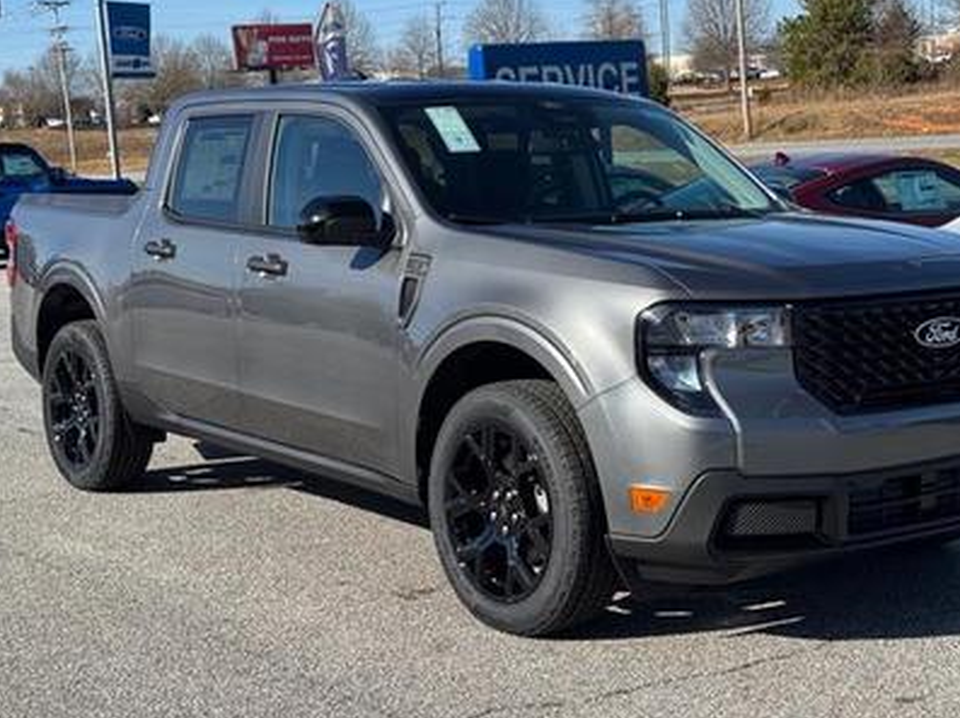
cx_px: 525
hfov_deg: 31.7
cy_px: 334
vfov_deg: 24.0
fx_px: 1690
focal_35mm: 61
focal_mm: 6.76
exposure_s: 1/3257
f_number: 1.78
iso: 64
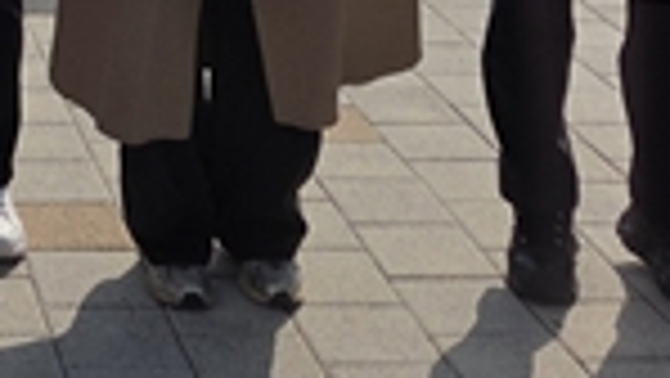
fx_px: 2097
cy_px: -794
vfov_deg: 8.5
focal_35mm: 118
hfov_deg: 17.2
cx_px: -162
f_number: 1.8
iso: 50
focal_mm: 5.4
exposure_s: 1/7891
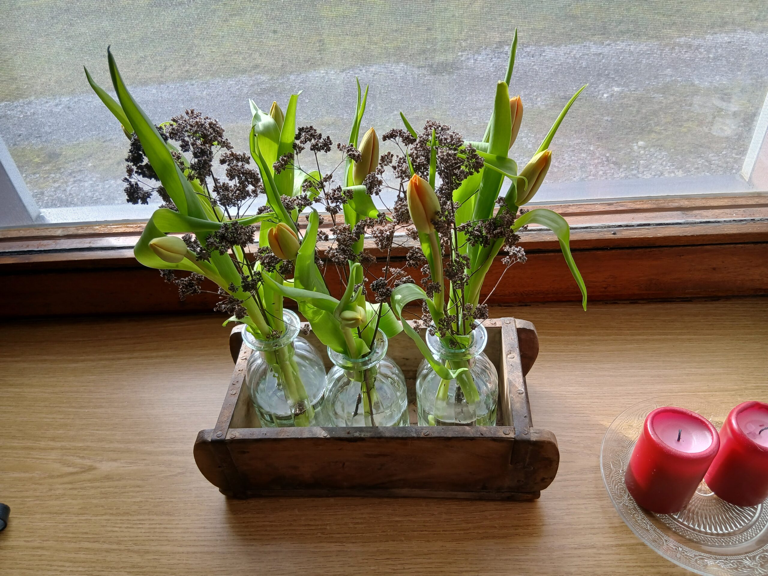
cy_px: 288
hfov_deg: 67.3
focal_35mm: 26
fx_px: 577
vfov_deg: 53.1
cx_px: 384
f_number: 1.8
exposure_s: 1/50
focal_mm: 3.98
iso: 25
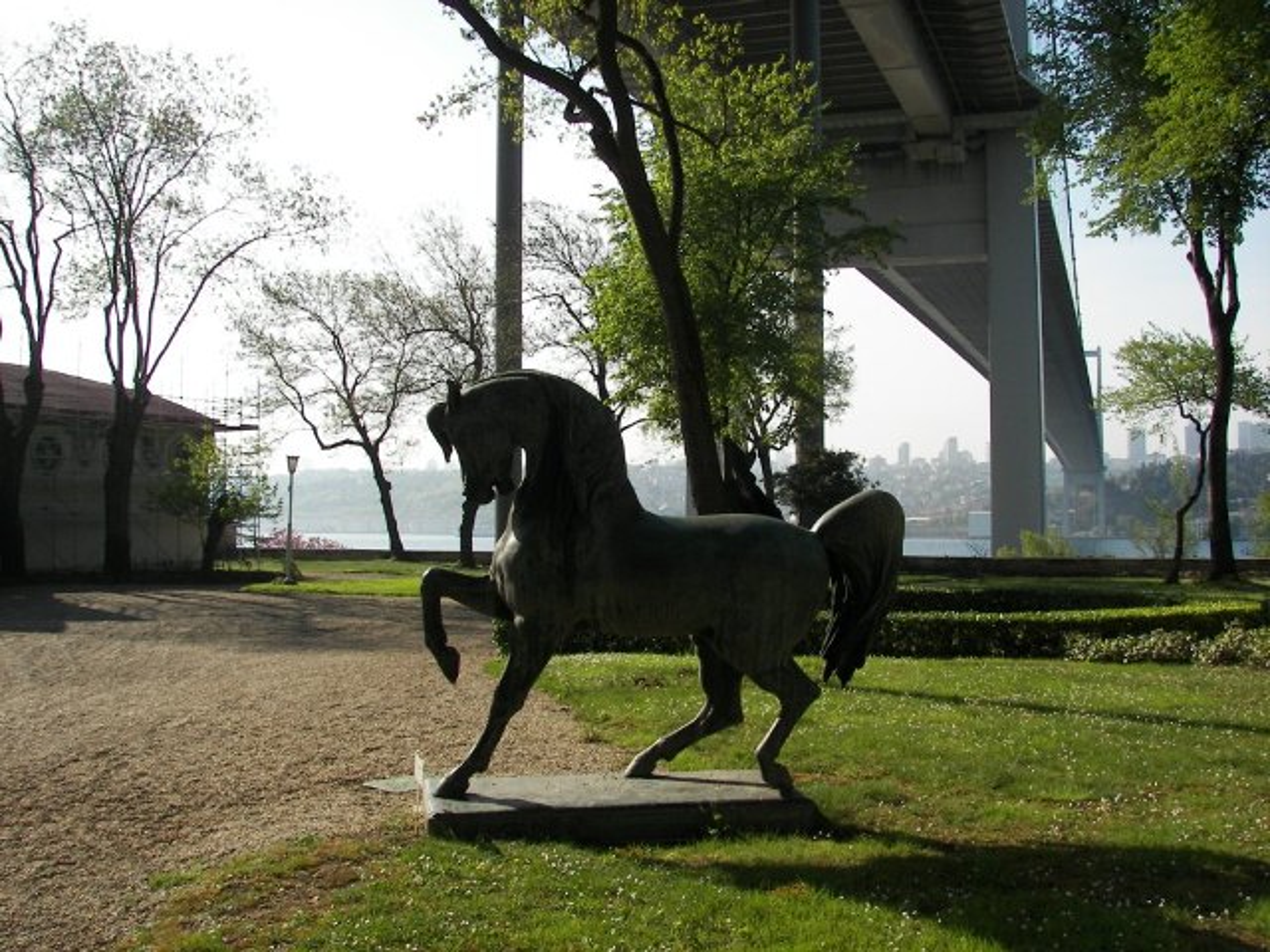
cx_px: 635
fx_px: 1321
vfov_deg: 39.7
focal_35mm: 36
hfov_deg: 51.4
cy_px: 476
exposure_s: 1/1000
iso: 50
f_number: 2.8
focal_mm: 6
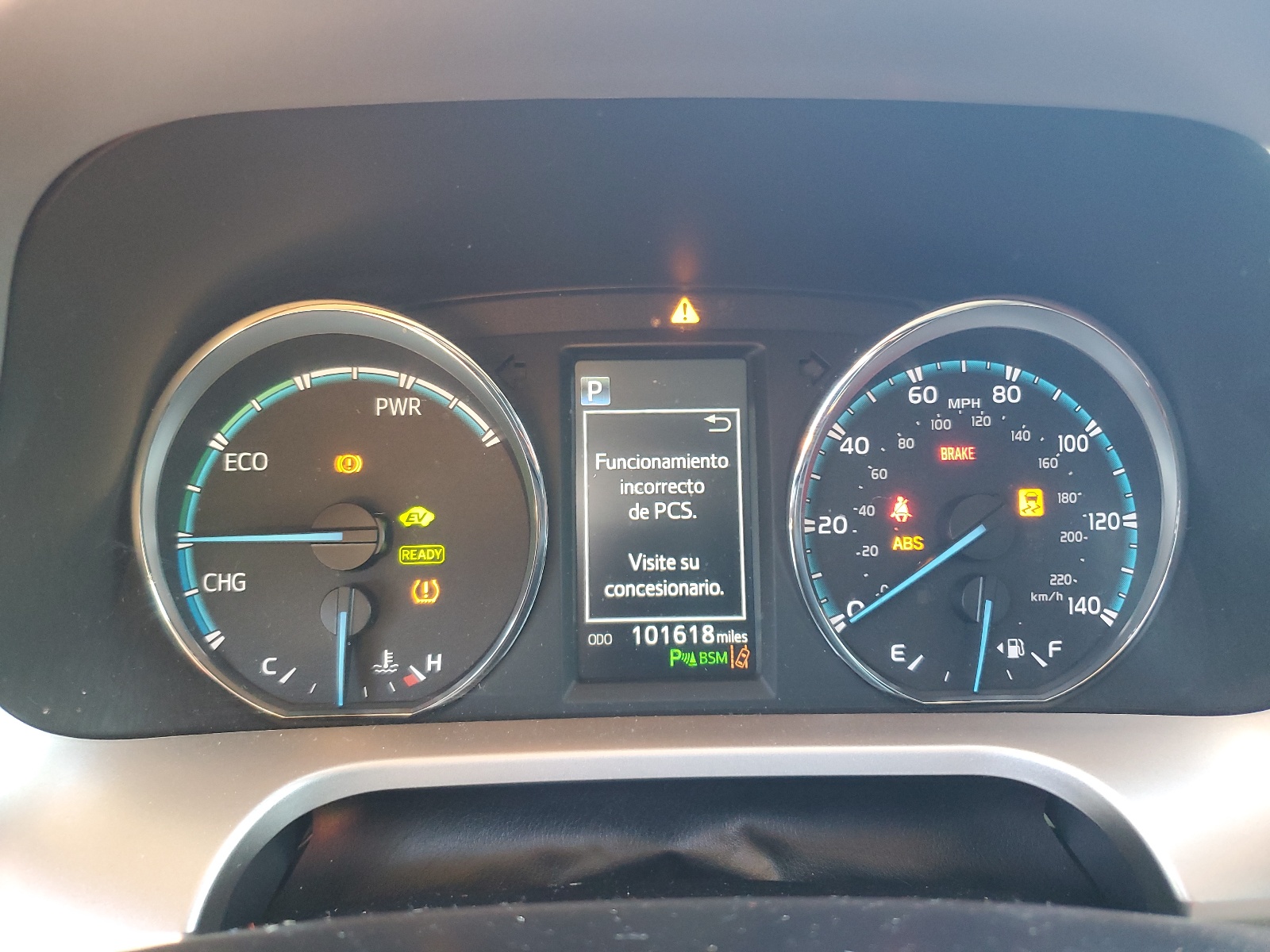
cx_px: 635
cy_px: 476
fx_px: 954
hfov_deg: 67.3
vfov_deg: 53.1
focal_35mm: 26
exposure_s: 1/60.2
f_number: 1.5
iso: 211
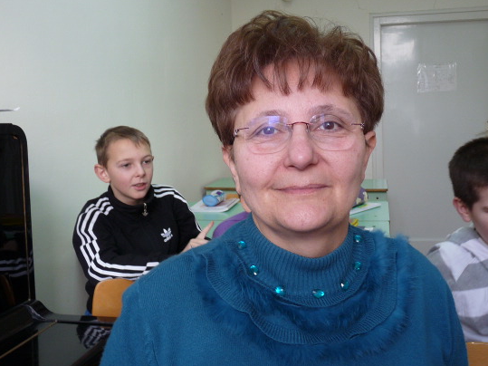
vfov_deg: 37.7
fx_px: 536
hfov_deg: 48.8
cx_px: 281
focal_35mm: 38
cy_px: 169
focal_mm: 4.8
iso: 125
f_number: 2.8
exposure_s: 1/30
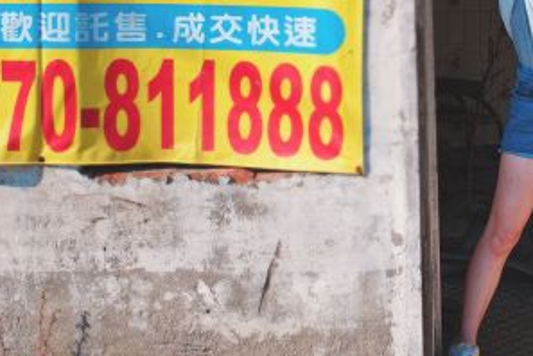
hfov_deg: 28.6
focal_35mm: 70
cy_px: -11
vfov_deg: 18.9
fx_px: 1036
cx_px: 363
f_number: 9
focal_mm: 26
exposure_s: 1/400
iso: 200
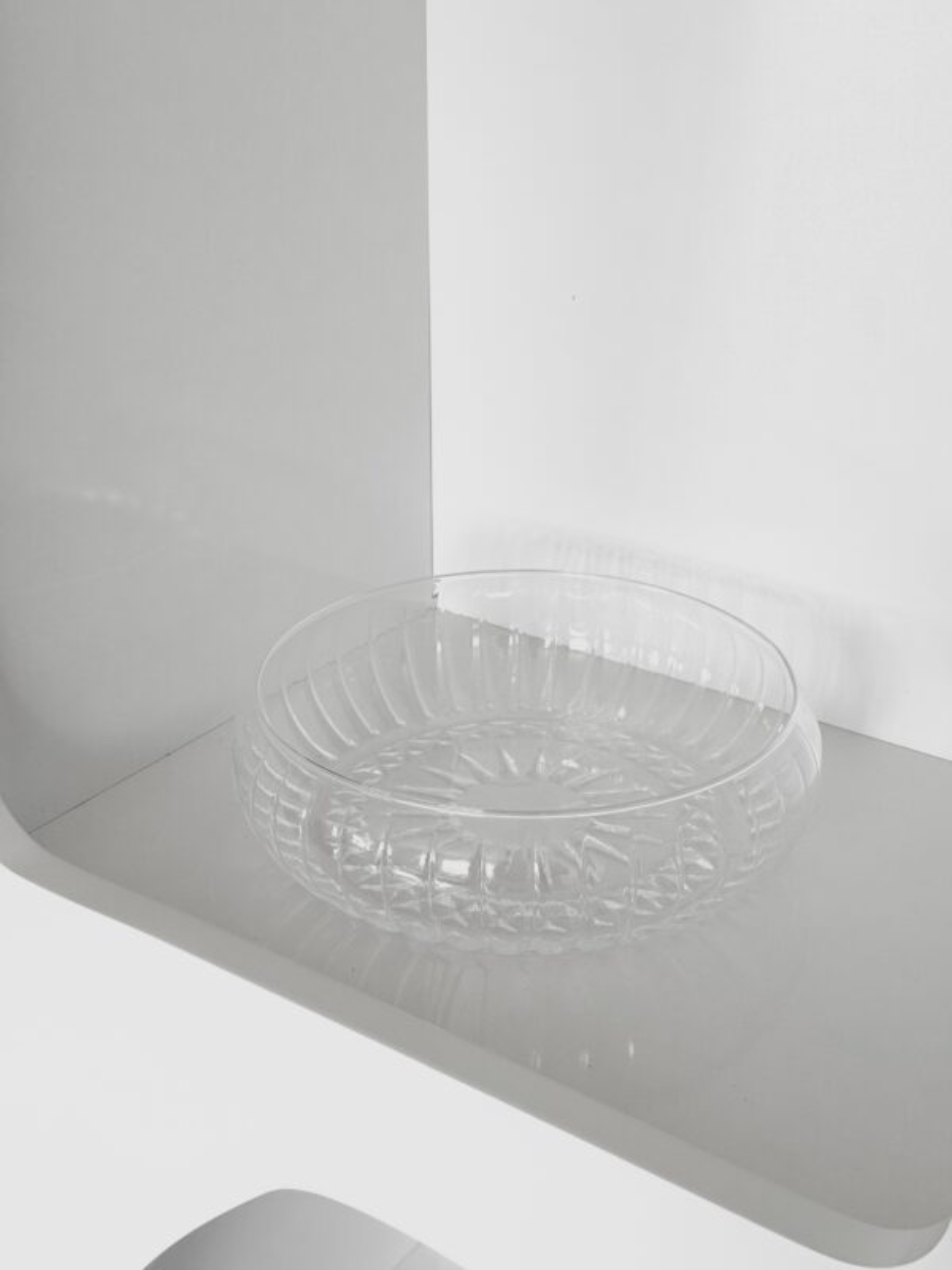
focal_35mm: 48
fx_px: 1760
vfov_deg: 39.7
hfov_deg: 30.3
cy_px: 635
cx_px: 476
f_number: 1.78
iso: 50
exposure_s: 1/141
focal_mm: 6.76
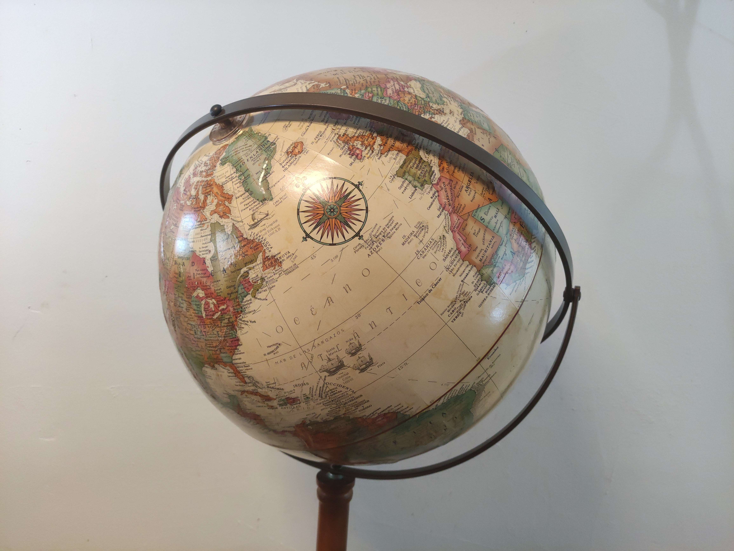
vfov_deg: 54.9
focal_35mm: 25
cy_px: 276
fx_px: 530
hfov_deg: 69.4
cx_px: 367
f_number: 1.89
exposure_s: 1/50
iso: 382
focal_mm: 5.43
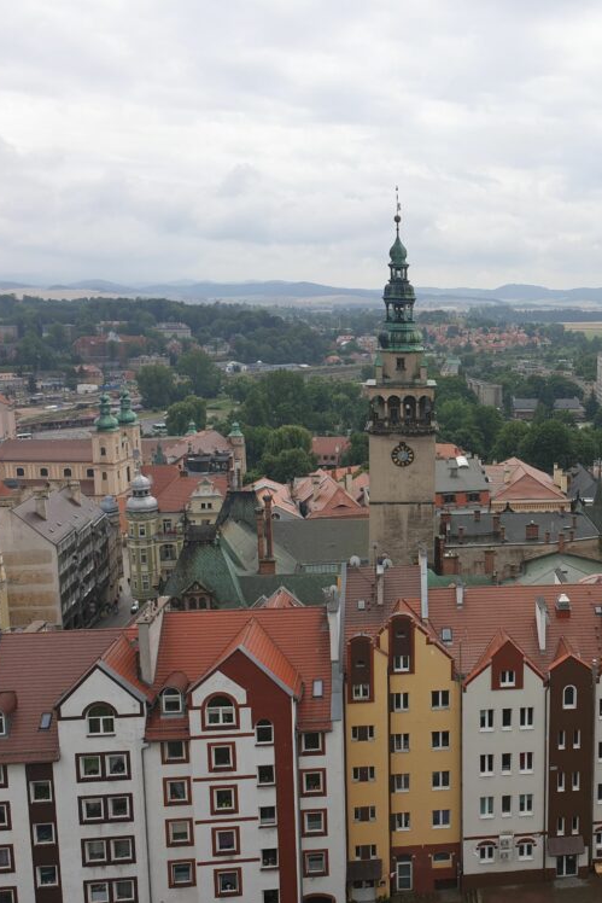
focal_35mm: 37
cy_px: 462
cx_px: 544
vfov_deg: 51.9
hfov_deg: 34.0
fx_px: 928
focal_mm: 4.3
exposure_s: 1/1481
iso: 50
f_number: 2.4
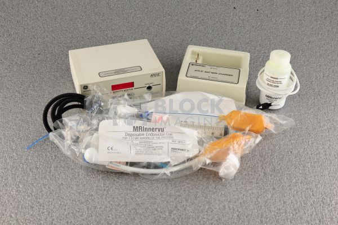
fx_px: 469
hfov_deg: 39.6
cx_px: 169
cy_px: 112
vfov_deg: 26.9
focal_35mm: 50
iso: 1600
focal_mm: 50
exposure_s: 1/125
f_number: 11
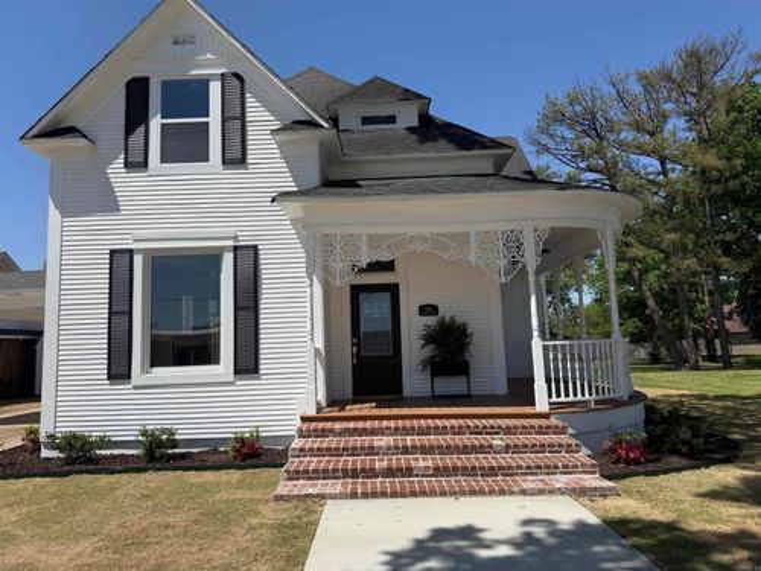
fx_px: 528
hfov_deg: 71.6
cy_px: 286
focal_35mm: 24
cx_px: 380
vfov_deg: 56.8
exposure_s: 1/7353
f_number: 1.78
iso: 80
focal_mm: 6.76
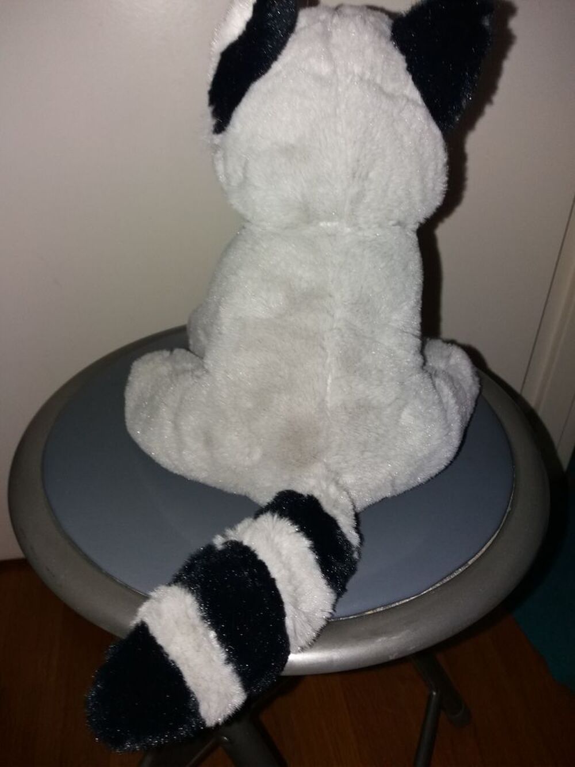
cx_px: 288
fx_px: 620
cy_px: 384
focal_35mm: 28
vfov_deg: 63.4
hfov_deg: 49.8
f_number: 1.9
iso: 64
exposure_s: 1/78
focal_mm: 3.7
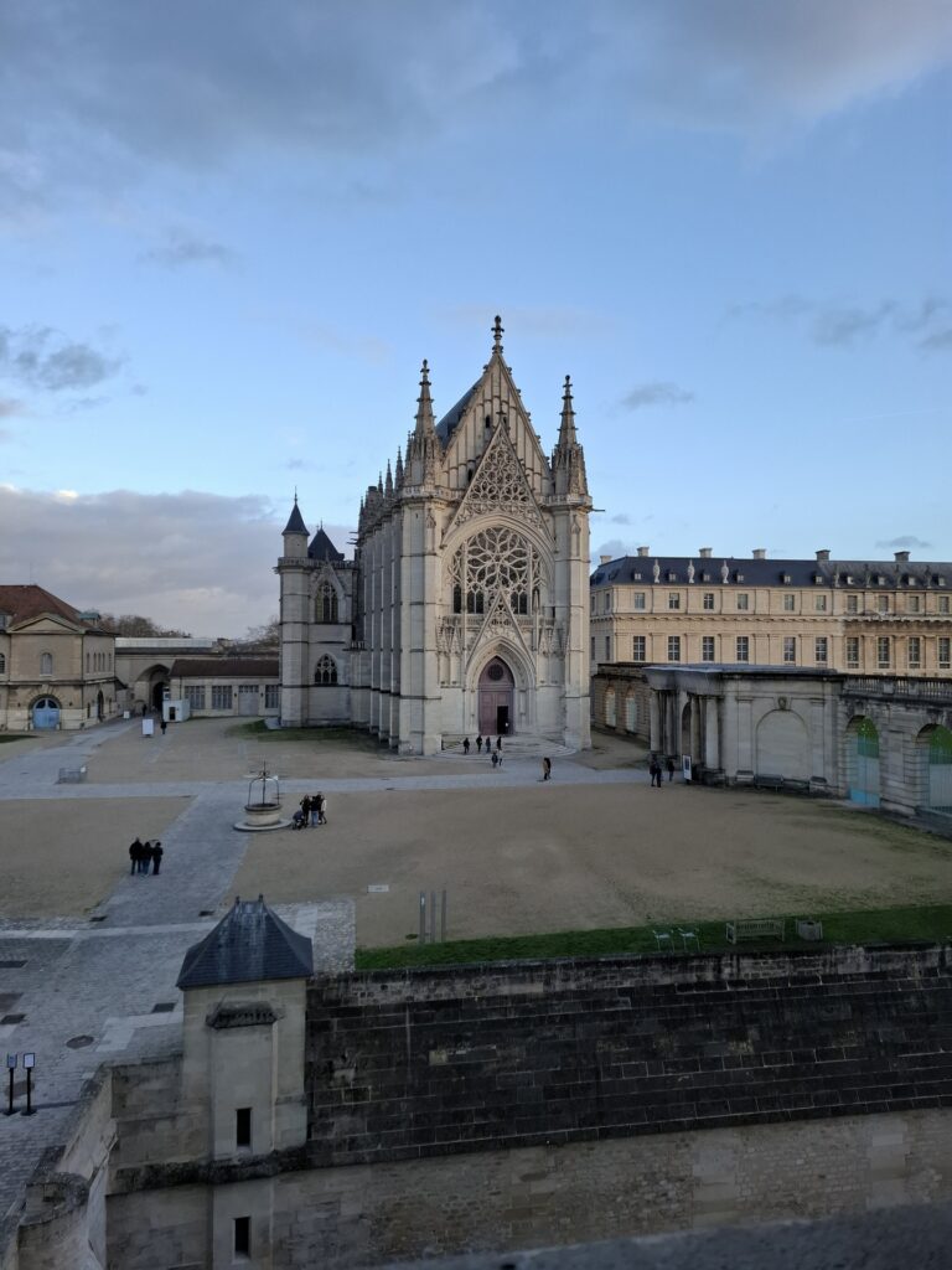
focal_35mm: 23
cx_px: 476
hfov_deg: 58.9
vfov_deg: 73.9
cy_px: 635
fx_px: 843
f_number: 1.8
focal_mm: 5.54
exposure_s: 1/341
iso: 50
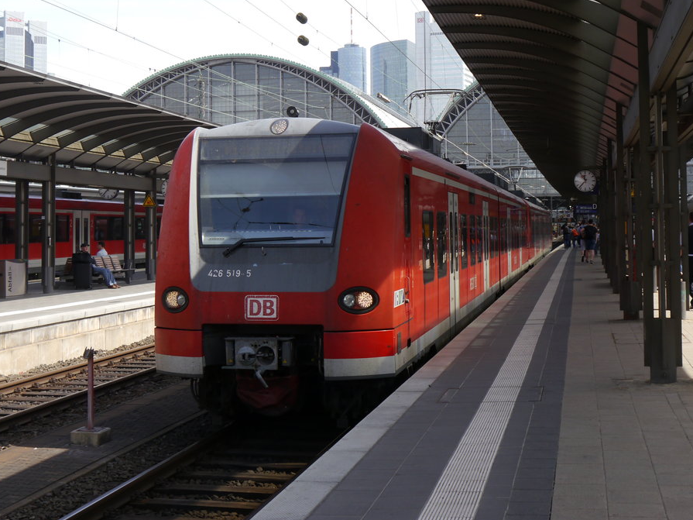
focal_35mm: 59
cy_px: 174
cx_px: 342
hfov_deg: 32.7
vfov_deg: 24.7
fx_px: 1181
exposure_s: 1/250
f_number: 6.3
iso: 160
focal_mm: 22
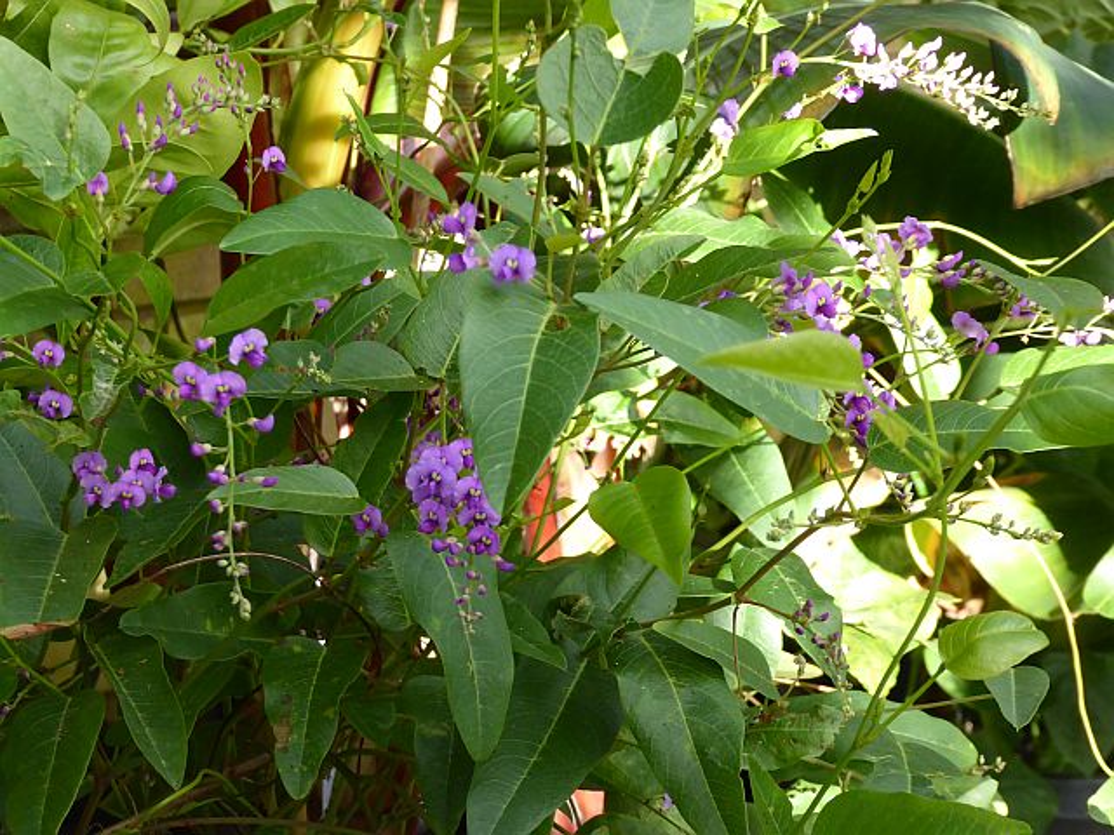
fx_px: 2735
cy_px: 418
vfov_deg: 17.4
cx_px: 557
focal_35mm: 85
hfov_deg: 23.0
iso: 250
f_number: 4.7
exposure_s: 1/60
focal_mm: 14.1
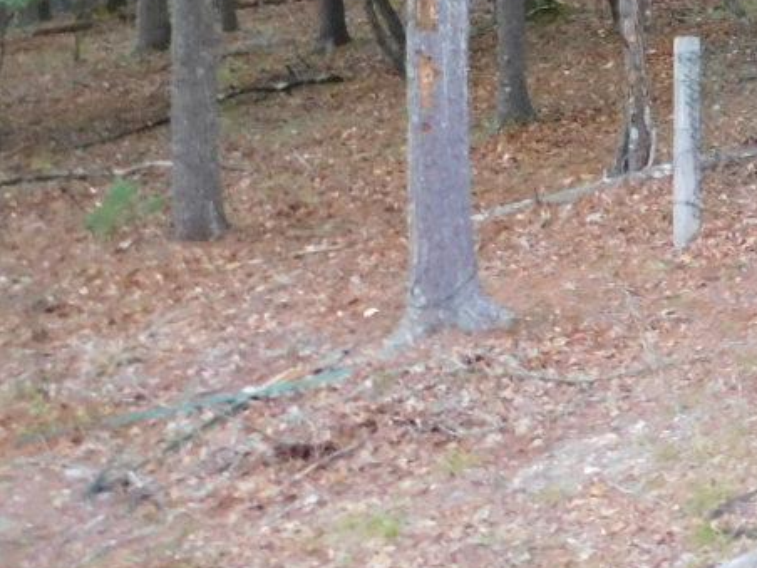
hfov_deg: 19.6
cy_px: -174
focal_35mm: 85
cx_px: 1176
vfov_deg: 16.4
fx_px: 1859
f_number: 3
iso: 280
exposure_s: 1/30
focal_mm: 4.1
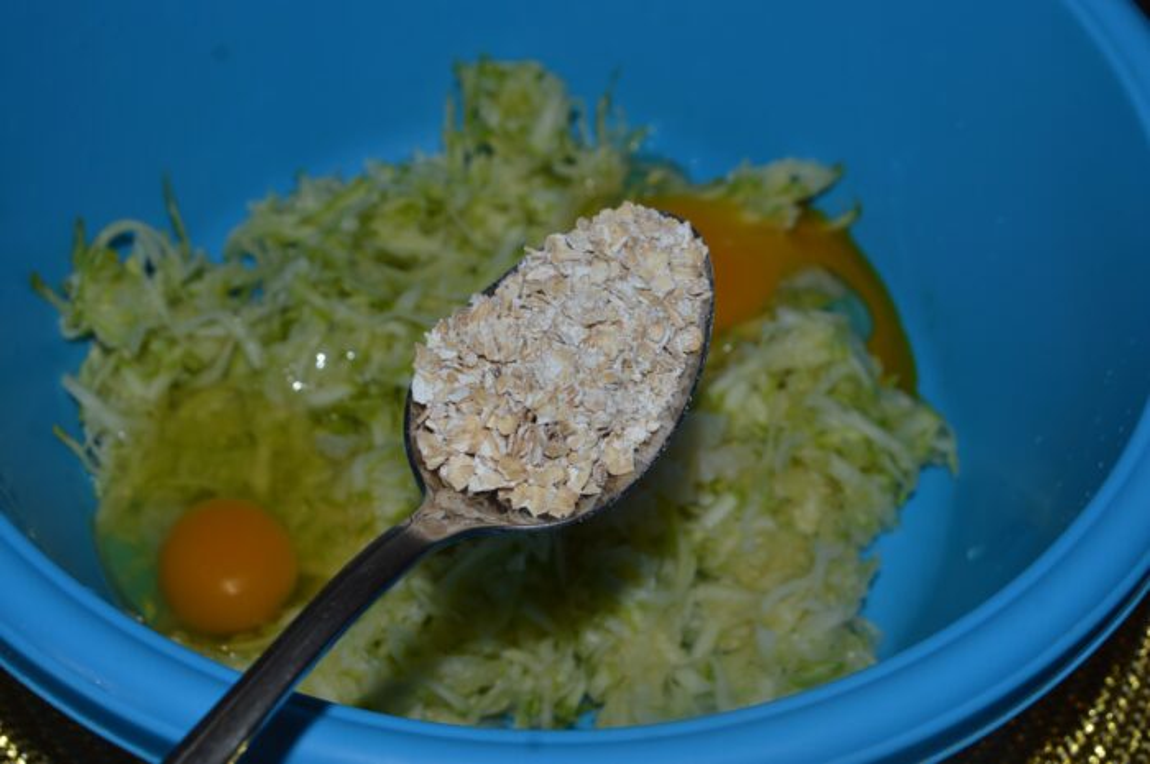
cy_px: 382
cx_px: 575
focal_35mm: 52
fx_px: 1675
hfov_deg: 37.9
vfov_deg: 25.7
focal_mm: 35
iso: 100
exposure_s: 1/60
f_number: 8
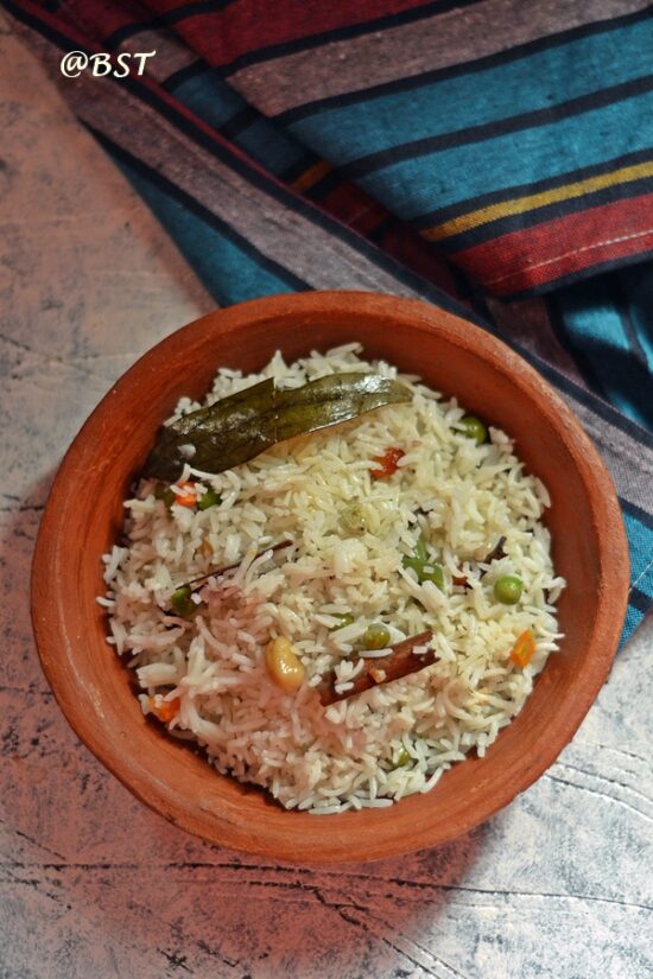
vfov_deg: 27.0
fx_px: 2040
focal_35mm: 75
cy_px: 490
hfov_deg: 18.2
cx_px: 326
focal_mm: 50
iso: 560
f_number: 1.8
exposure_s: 1/60
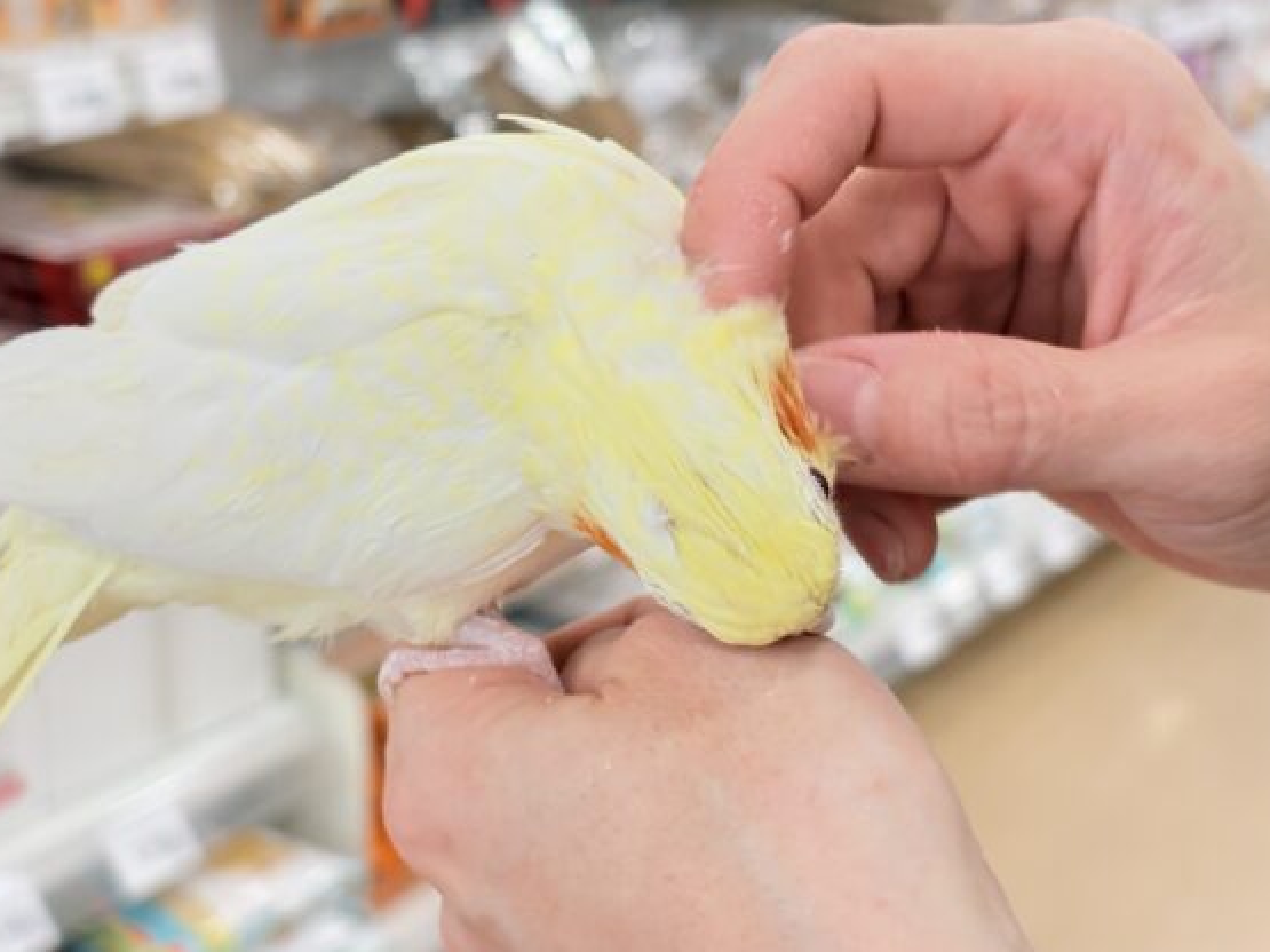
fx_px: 2201
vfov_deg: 24.4
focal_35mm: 60
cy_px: 421
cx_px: 558
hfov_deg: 32.2
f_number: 1.6
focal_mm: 5.96
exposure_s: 1/50
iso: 32
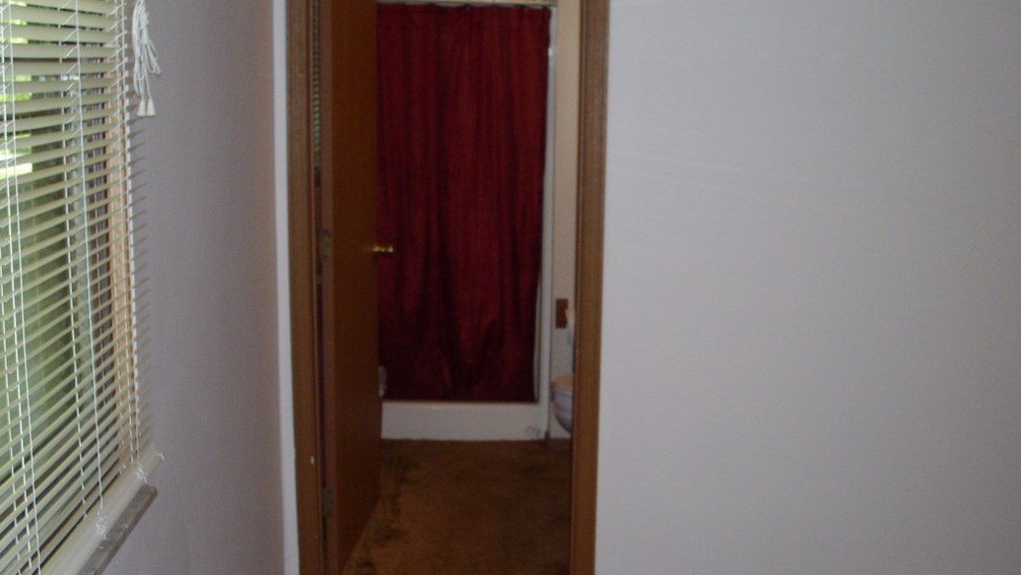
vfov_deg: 23.5
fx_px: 1381
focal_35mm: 51
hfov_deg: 40.6
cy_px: 305
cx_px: 518
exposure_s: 1/50
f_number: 3.1
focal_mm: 7.6
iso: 160
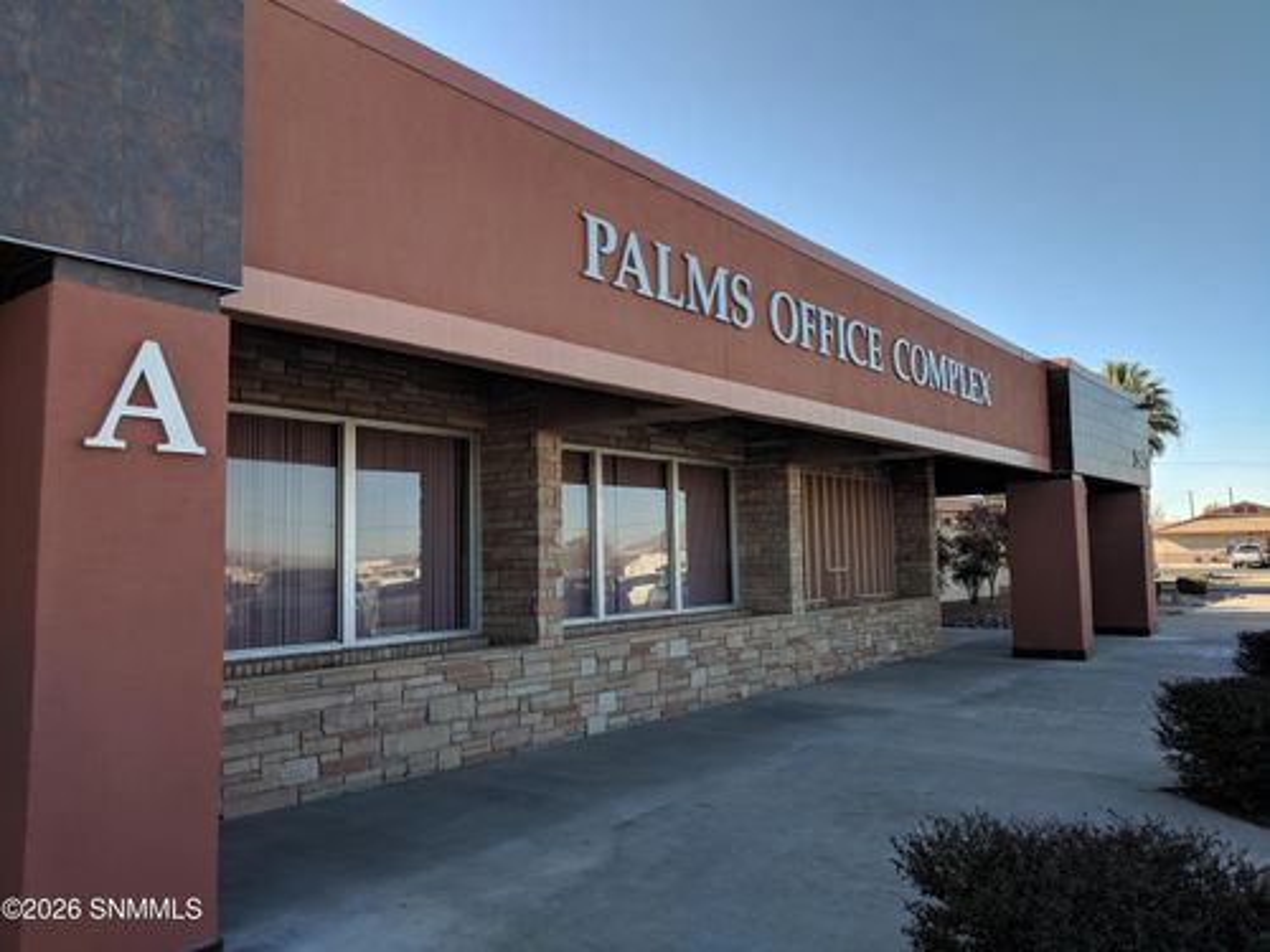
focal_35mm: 26
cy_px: 476
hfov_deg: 67.3
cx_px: 635
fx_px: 954
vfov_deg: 53.1
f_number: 2
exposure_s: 1/739
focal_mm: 4.67
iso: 50
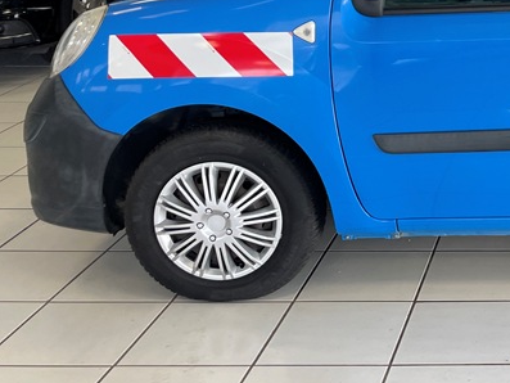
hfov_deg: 25.9
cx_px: 609
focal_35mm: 67
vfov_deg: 21.2
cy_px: 1
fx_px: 987
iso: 64
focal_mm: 4.2
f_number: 1.6
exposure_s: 1/121
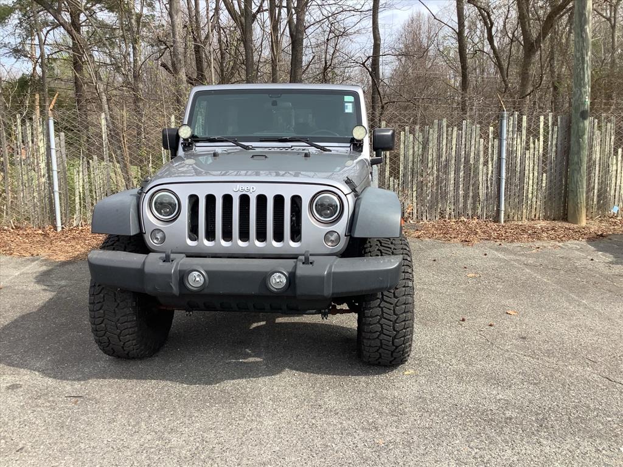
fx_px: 558
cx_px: 312
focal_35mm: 31
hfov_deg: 58.4
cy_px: 234
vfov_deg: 45.4
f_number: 2.4
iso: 25
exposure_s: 1/646
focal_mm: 3.3
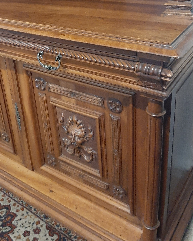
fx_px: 293
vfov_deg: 43.4
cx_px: 54
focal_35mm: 41
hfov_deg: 35.8
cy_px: 61
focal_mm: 3.93
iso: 400
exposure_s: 1/24
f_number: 1.7
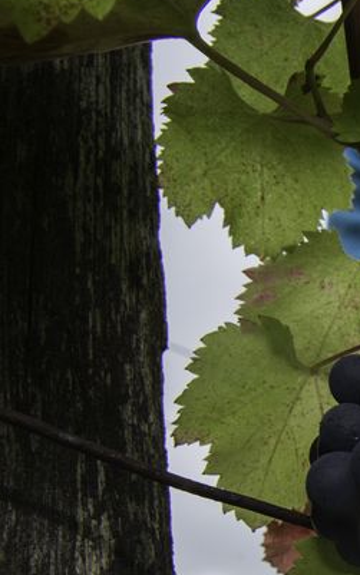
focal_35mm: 78
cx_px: 654
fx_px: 1223
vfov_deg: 25.8
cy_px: 498
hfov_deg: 14.6
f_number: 8
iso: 1250
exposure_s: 1/500
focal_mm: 24
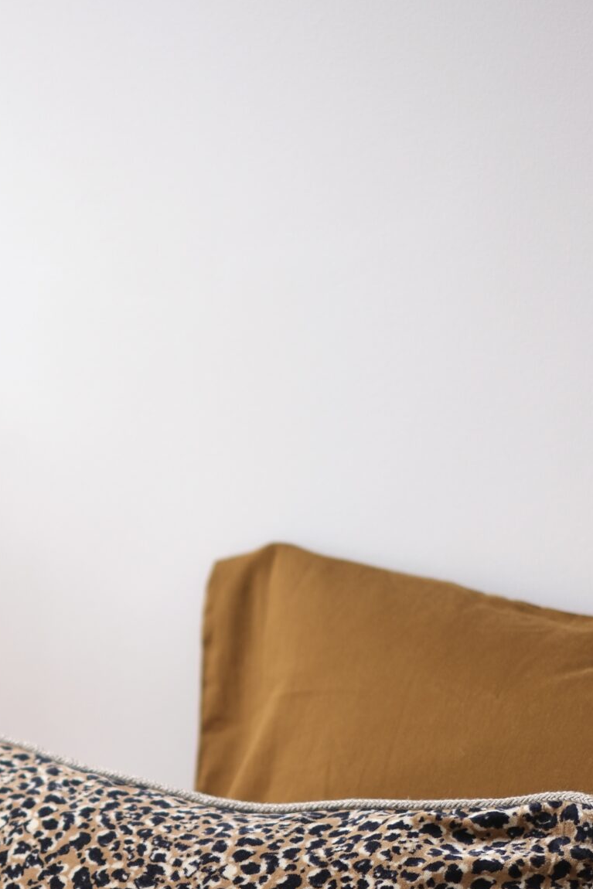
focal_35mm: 118
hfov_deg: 11.5
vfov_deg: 17.0
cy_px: 887
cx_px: 67
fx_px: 2914
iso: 160
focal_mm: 35
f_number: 1.8
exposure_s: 1/52
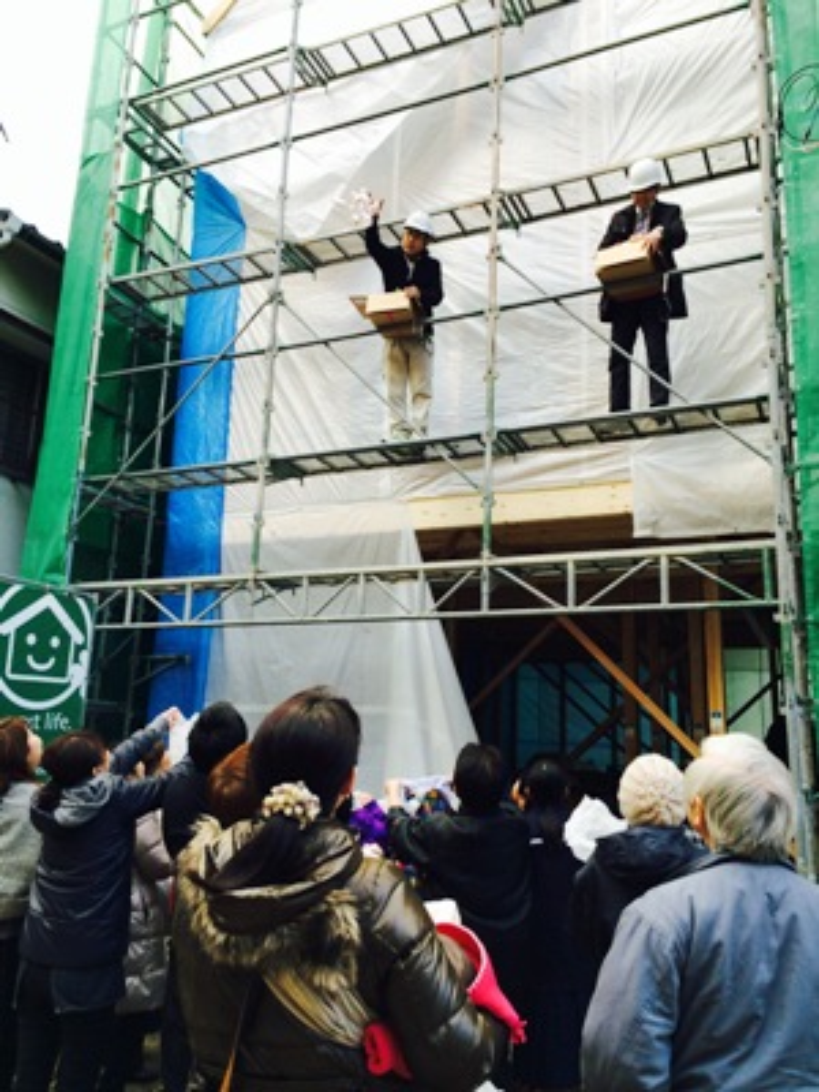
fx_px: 946
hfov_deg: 46.8
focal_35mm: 30
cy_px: 546
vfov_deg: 60.0
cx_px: 410
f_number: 2.2
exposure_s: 1/120
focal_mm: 4.12
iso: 64
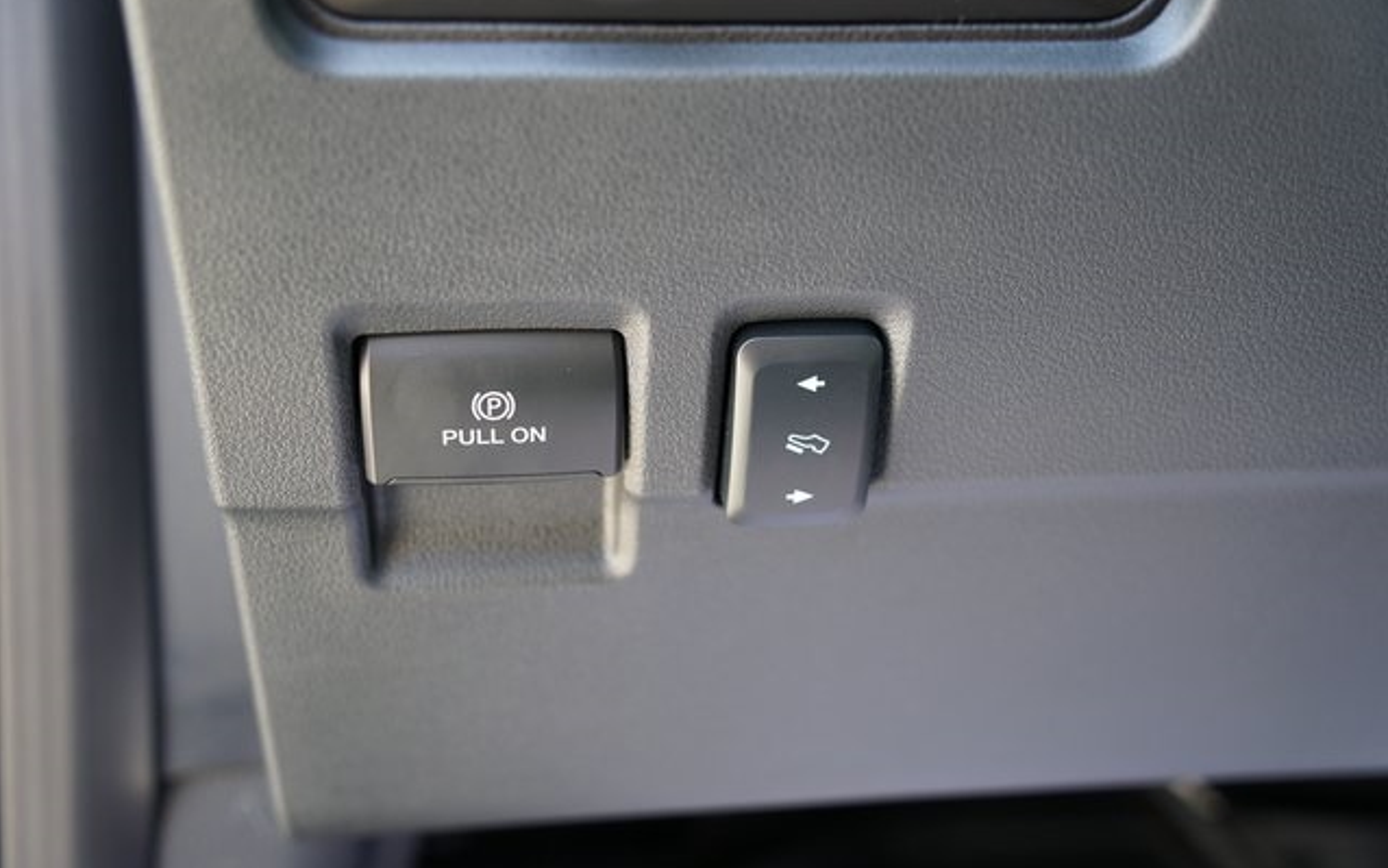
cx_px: 694
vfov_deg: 28.6
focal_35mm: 45
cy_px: 449
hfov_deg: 44.4
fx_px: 1703
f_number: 4
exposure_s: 1/60
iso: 500
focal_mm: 44
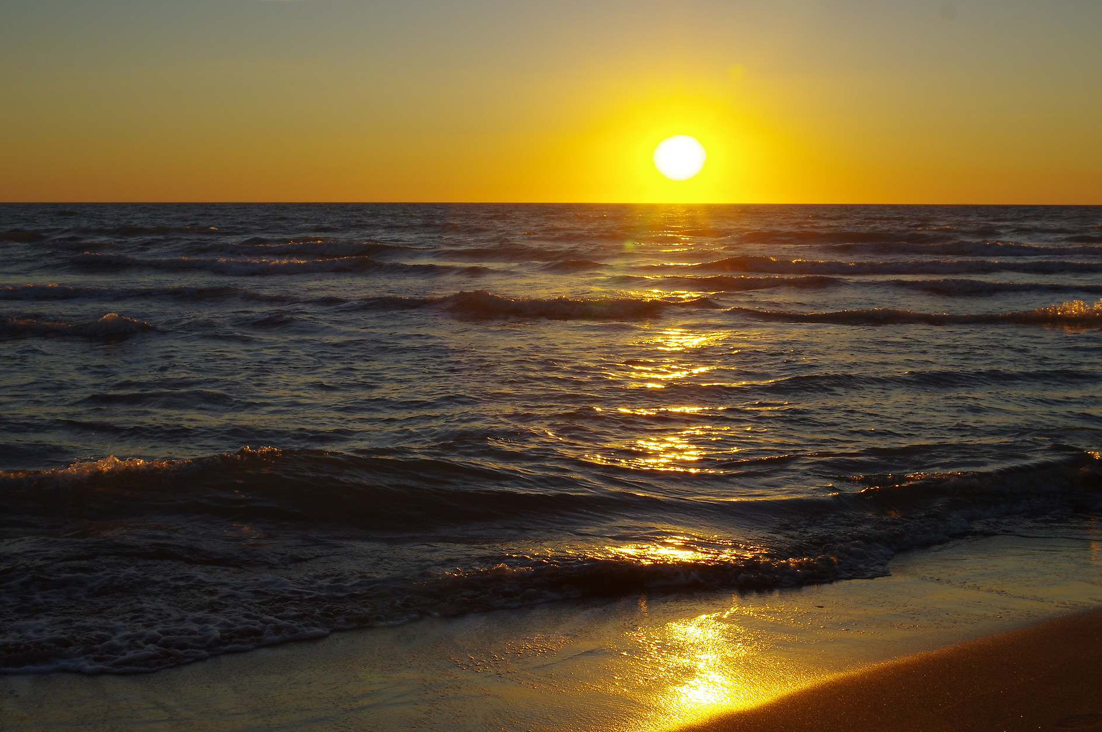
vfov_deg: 29.2
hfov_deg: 42.7
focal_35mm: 46
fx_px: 1407
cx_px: 482
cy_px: 389
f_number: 9
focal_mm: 24
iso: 200
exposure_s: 1/125
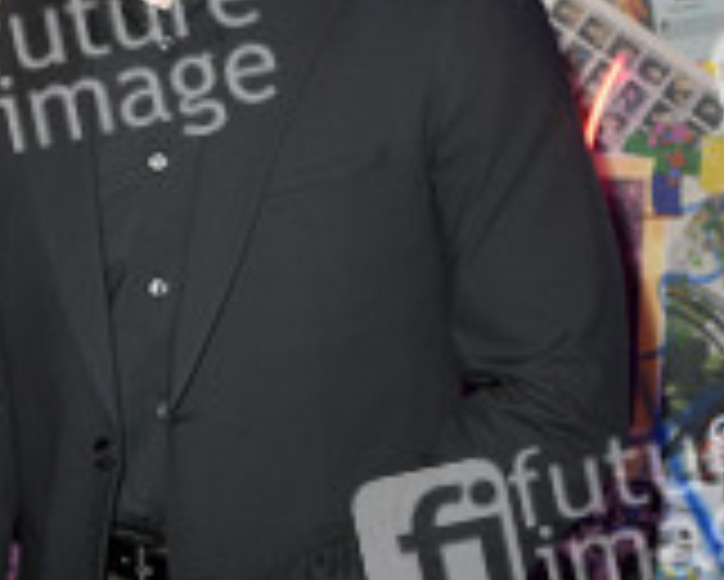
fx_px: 2101
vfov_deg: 15.7
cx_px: 175
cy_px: 301
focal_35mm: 98
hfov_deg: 19.4
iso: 1250
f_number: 5.6
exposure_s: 1/250
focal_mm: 42
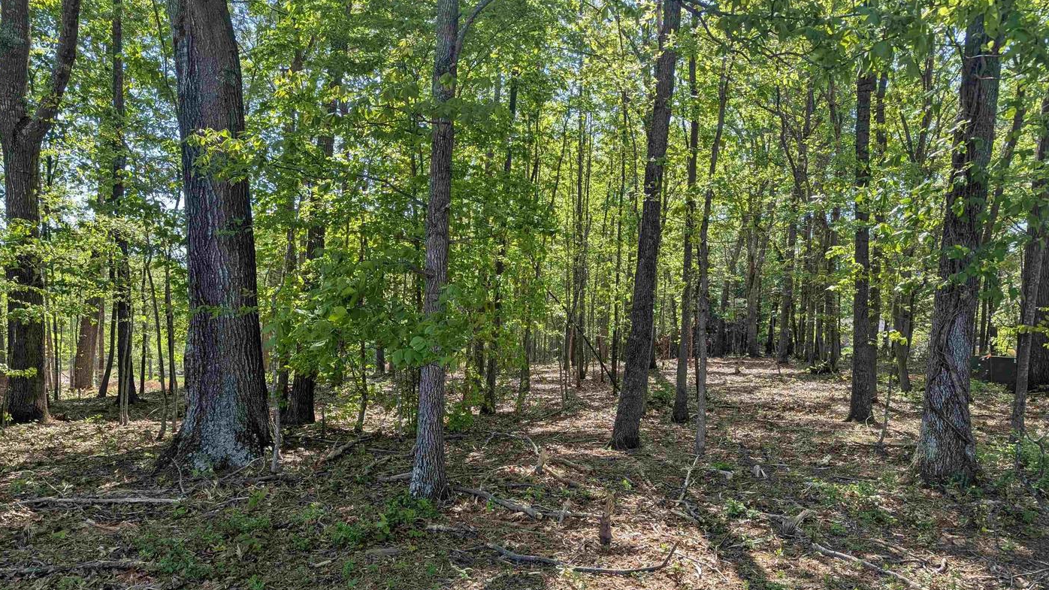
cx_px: 521
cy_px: 380
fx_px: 751
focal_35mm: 27
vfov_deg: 42.5
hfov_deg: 69.9
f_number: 1.85
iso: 41
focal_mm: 6.81
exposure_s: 1/451
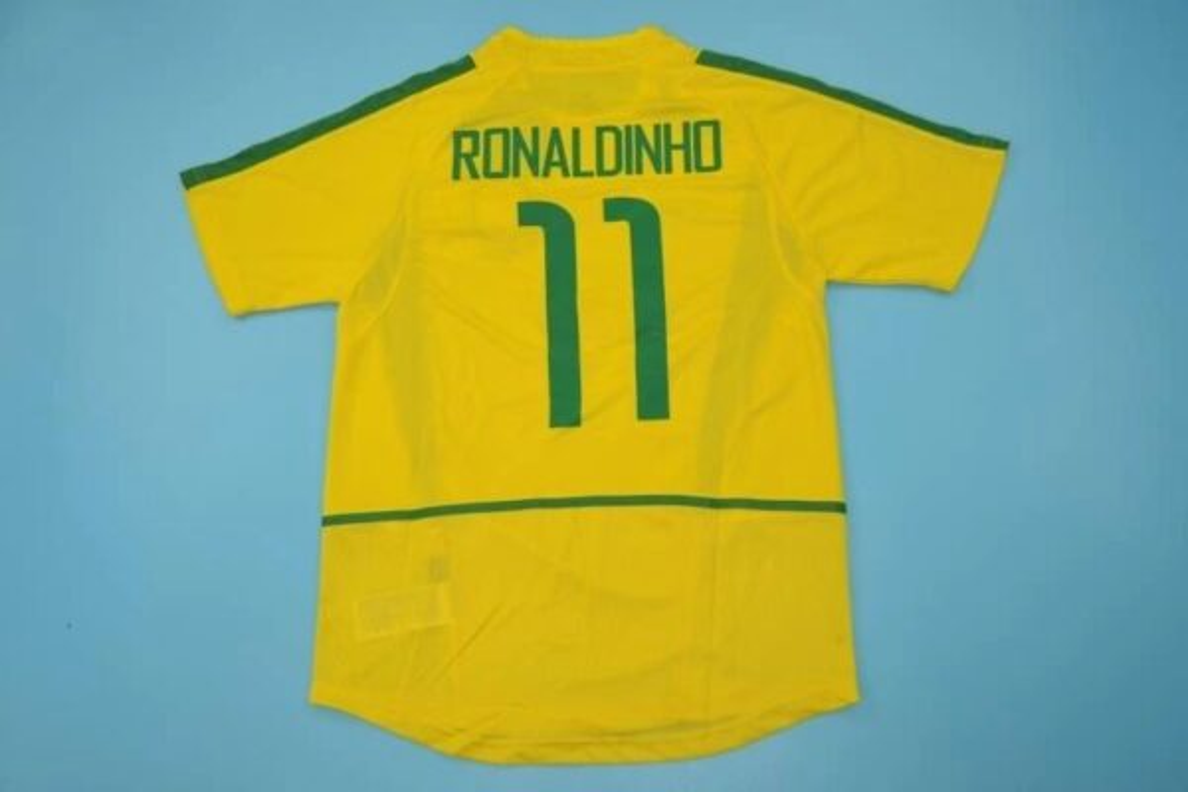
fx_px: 1089
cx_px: 594
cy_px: 396
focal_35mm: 33
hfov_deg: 57.2
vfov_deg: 40.0
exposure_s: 1/200
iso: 200
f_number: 4.5
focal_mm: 22
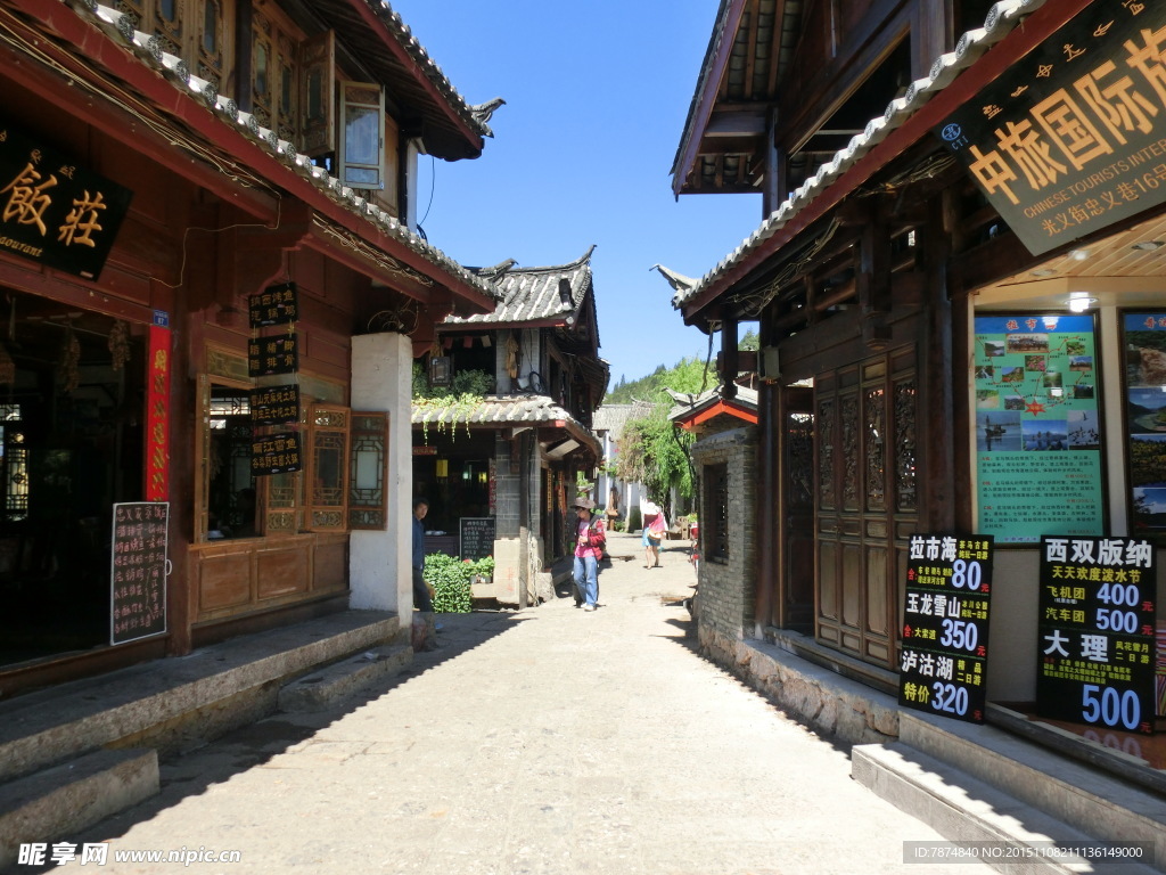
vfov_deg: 49.7
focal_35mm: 28
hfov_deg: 63.4
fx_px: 943
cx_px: 583
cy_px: 438
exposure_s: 1/80
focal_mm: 4.87
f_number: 8.5
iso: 80
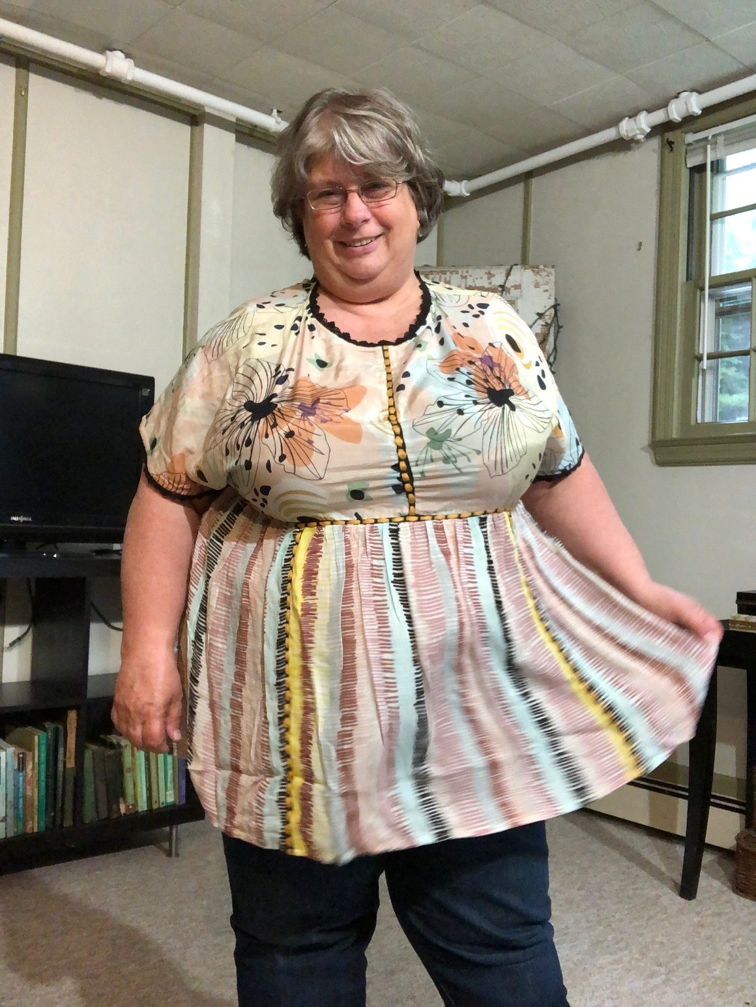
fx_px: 931
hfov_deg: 44.2
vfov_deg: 56.8
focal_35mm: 32
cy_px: 504
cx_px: 378
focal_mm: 2.87
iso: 250
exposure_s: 1/40
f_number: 2.2
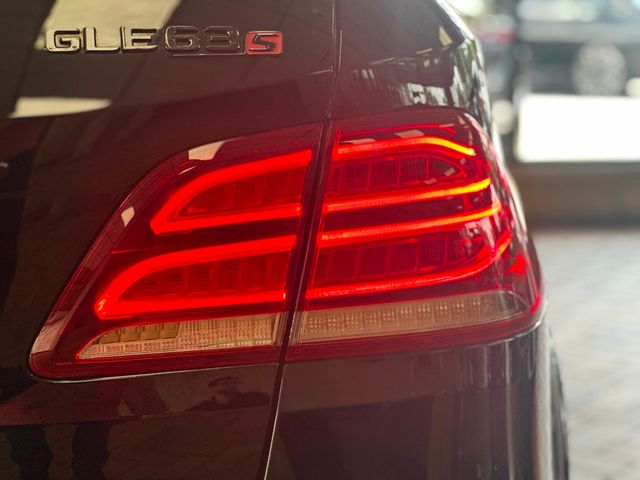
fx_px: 1424
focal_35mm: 77
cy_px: 240
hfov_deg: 25.3
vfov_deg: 19.1
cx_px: 320
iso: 125
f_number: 2.8
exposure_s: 1/60
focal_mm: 9
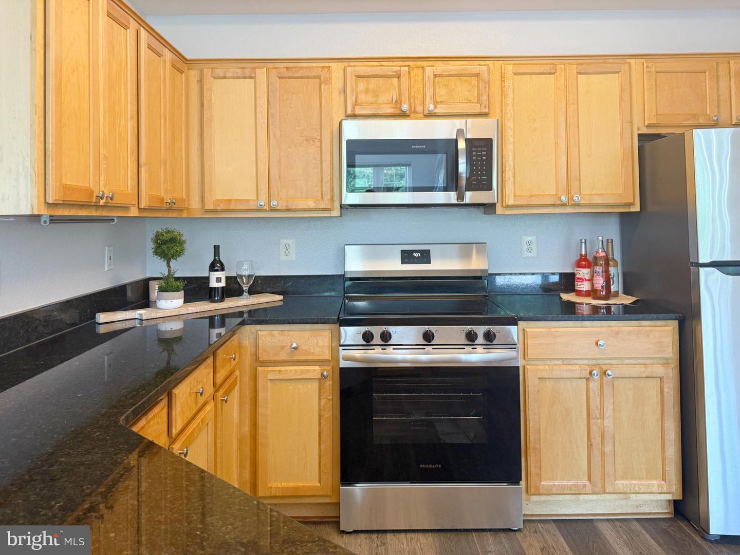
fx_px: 513
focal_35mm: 24
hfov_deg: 71.6
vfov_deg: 56.8
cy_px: 278
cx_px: 370
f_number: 1.78
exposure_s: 1/60
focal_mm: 6.76
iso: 200
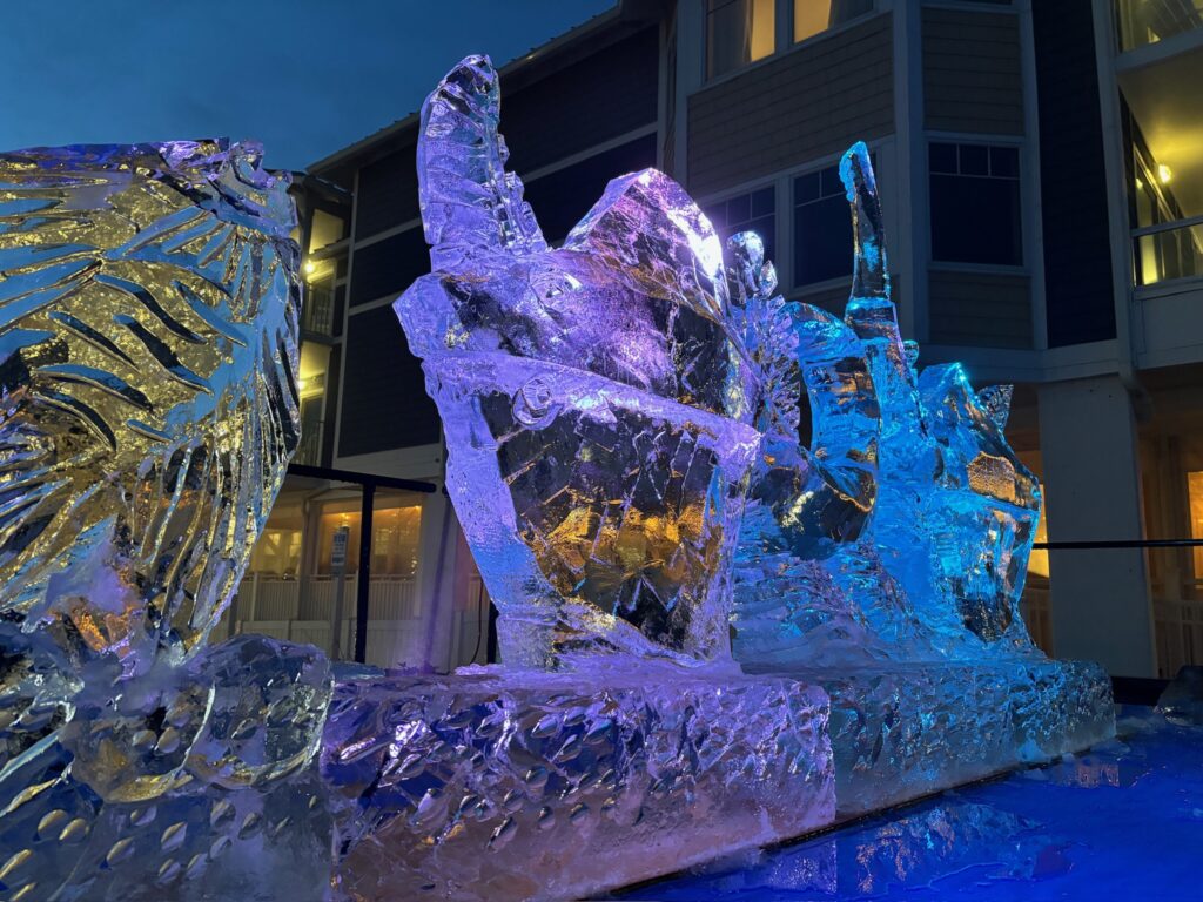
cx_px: 602
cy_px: 451
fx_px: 904
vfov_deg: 53.1
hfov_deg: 67.3
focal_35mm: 26
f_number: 1.6
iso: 400
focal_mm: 5.96
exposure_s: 1/40
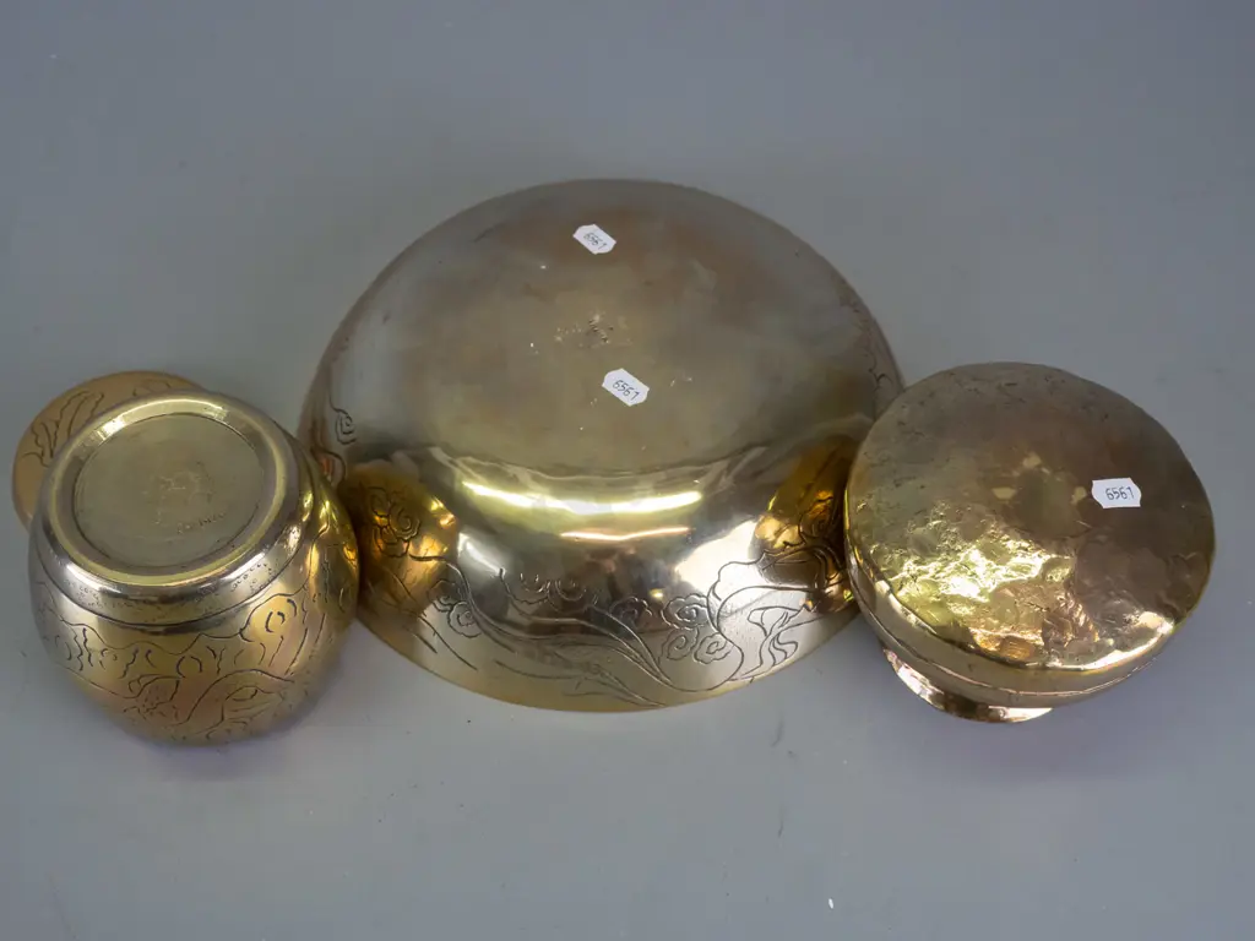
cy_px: 470
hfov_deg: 41.2
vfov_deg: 31.5
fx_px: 1668
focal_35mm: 46
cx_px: 628
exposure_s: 1/400
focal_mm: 23
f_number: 5.6
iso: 3200
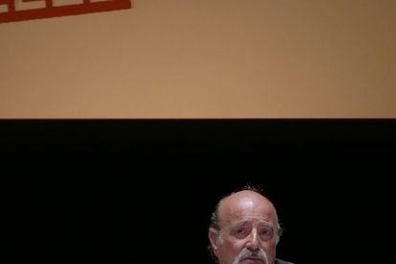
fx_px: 1882
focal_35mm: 171
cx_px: 228
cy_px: 133
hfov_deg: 12.0
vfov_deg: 8.0
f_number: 2.8
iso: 800
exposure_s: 1/500
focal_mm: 34
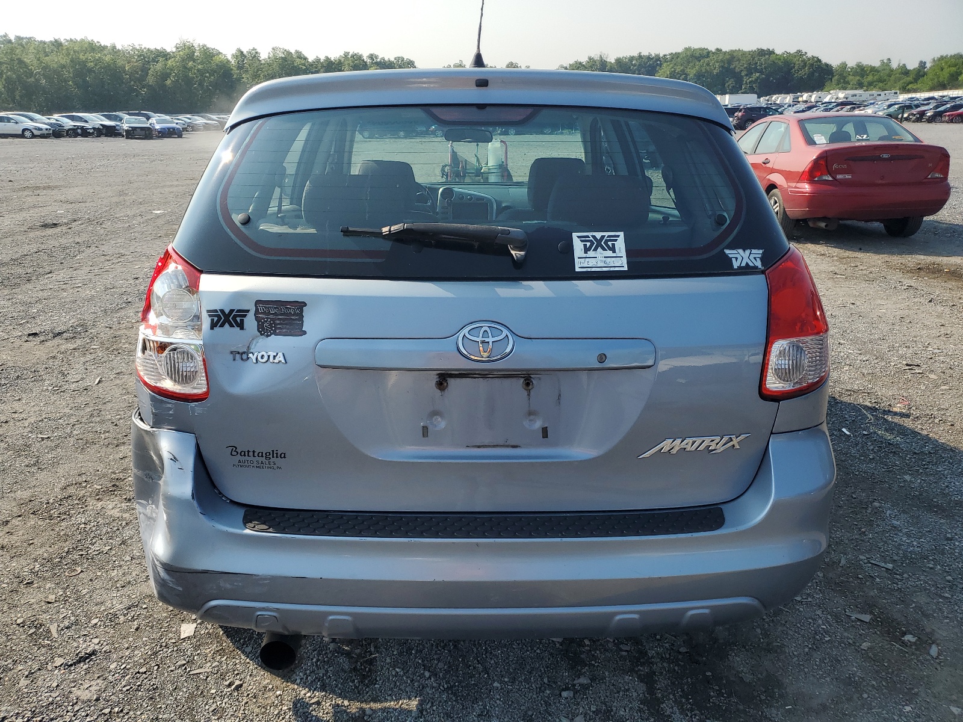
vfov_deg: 53.1
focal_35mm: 26
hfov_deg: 67.3
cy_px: 361
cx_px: 482
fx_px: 723
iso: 50
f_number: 1.5
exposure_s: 1/2500
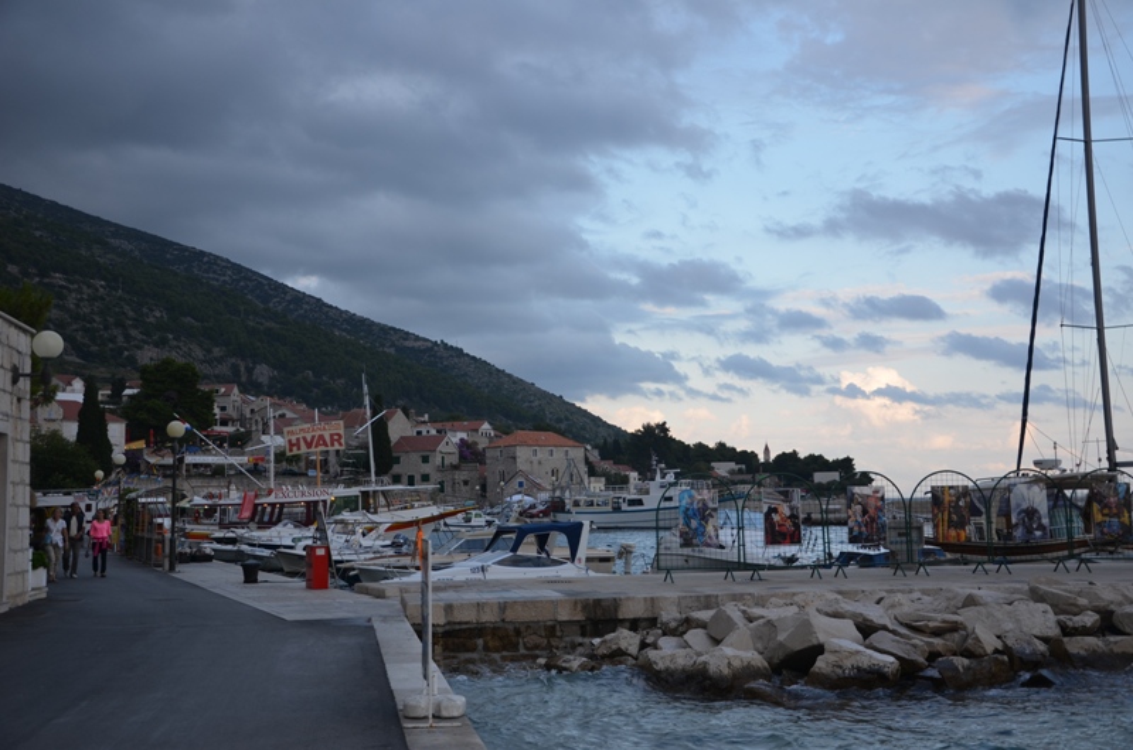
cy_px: 375
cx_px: 566
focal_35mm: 42
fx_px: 1319
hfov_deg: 46.5
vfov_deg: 31.8
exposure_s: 1/60
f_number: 5.6
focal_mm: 28
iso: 100
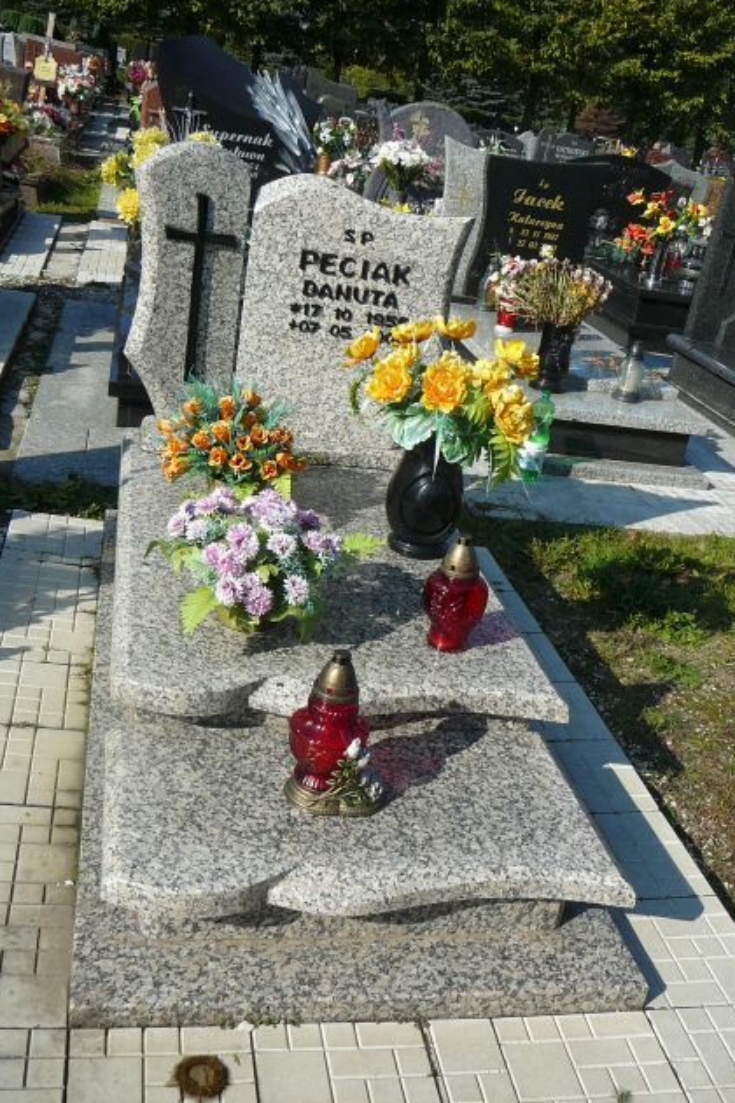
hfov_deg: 35.9
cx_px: 390
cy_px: 548
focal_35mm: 37
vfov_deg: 51.9
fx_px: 1133
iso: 80
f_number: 5
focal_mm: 5.2
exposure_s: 1/500
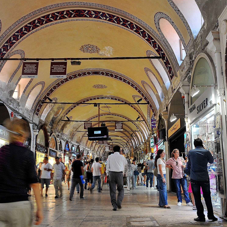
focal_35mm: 37
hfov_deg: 44.9
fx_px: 275
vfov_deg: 44.9
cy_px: 110
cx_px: 115
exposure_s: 1/10
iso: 400
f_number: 8
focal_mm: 18
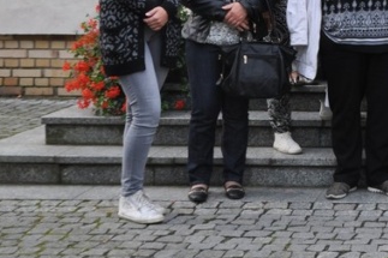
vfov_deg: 13.7
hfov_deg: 19.6
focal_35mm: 95
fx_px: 1023
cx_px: 517
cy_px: -94
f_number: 6.3
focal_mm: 20
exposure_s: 1/160
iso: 320
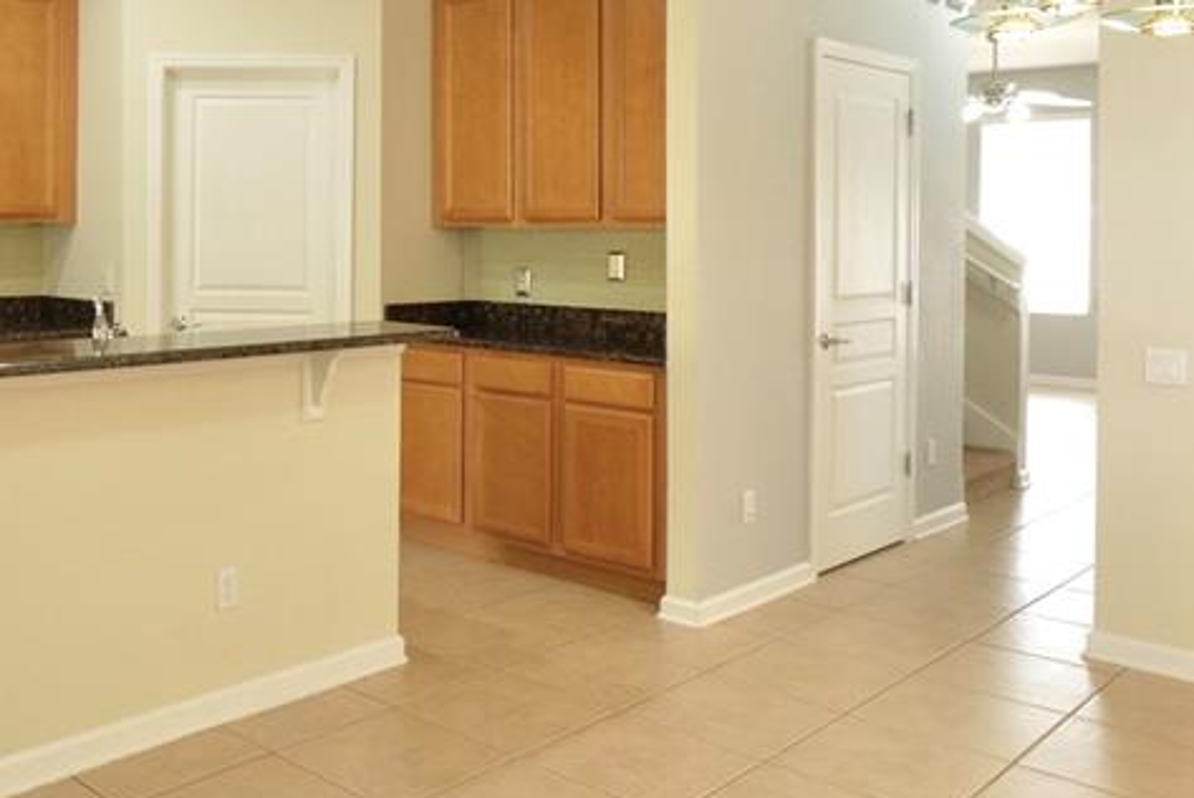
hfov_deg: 52.0
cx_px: 384
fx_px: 1195
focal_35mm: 36
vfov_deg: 36.4
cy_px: 240
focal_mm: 8
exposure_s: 1/20
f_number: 6.3
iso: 400
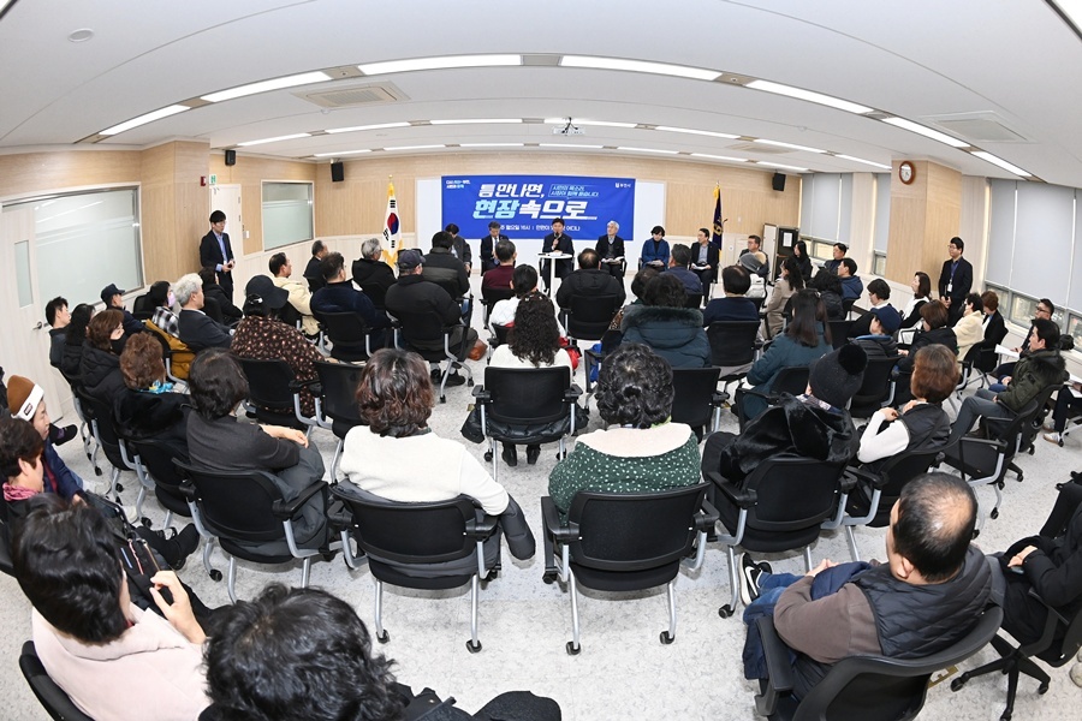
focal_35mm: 16
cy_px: 360
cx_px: 541
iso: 2500
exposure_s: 1/200
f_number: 5.6
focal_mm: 16
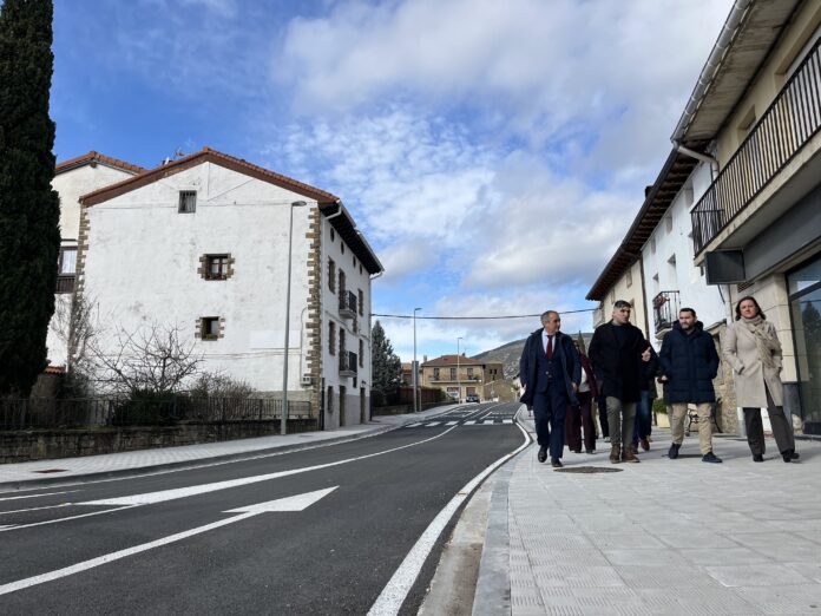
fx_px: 617
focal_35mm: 26
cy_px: 308
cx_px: 410
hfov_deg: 67.3
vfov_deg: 53.1
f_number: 1.6
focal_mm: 5.1
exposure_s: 1/3745
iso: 50
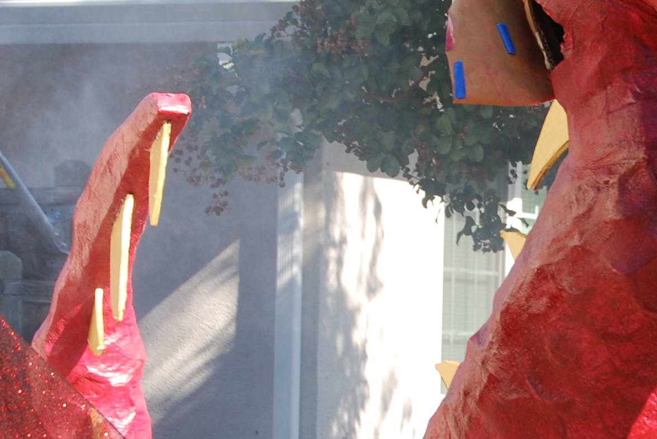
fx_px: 2887
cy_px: 250
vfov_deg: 8.7
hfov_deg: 12.9
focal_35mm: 158
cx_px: 554
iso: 100
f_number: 6.3
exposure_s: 1/125
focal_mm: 32
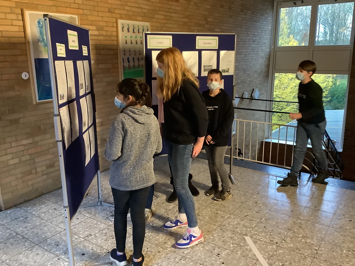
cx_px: 178
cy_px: 133
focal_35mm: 31
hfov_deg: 58.4
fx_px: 318
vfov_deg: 45.4
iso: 400
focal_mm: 3.3
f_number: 2.4
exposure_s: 1/33
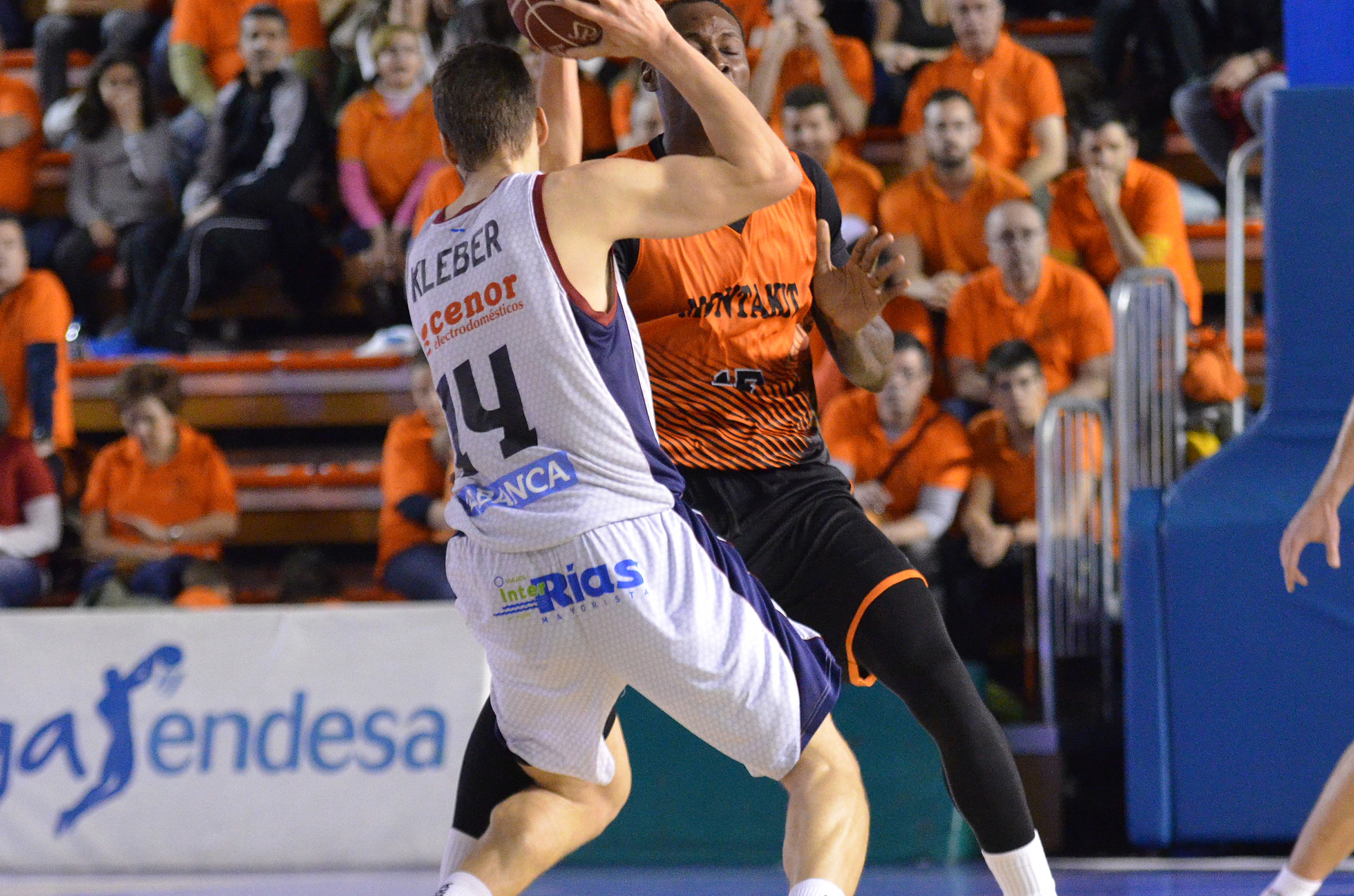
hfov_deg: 8.6
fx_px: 8970
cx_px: 921
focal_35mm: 239
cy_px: 452
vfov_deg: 5.7
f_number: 3.2
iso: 3200
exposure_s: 1/800
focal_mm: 112
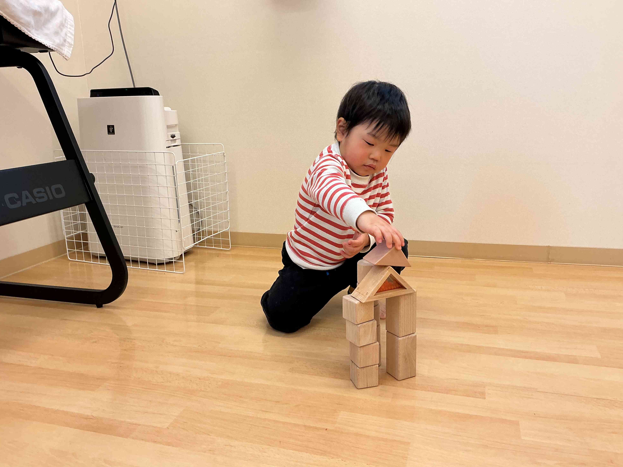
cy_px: 226
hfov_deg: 60.0
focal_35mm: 30
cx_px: 306
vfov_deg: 46.8
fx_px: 540
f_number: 1.8
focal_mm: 3
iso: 32
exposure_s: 1/100
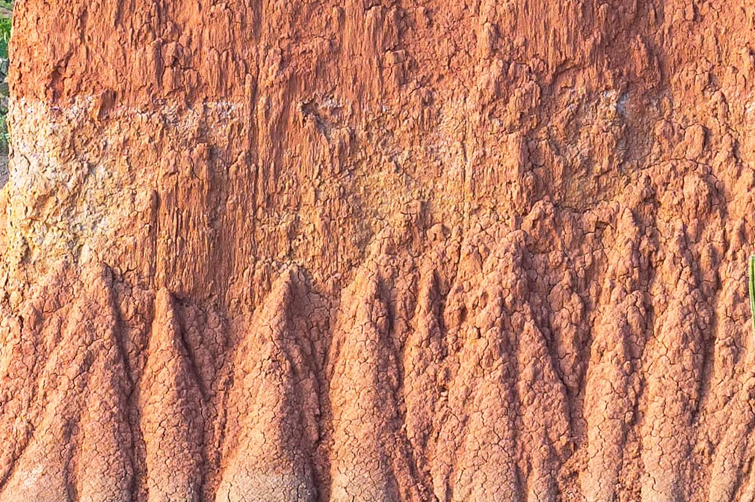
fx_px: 10605
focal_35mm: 506
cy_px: -272
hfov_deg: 4.1
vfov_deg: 2.7
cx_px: -256
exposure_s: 1/160
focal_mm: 105
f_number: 8
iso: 200
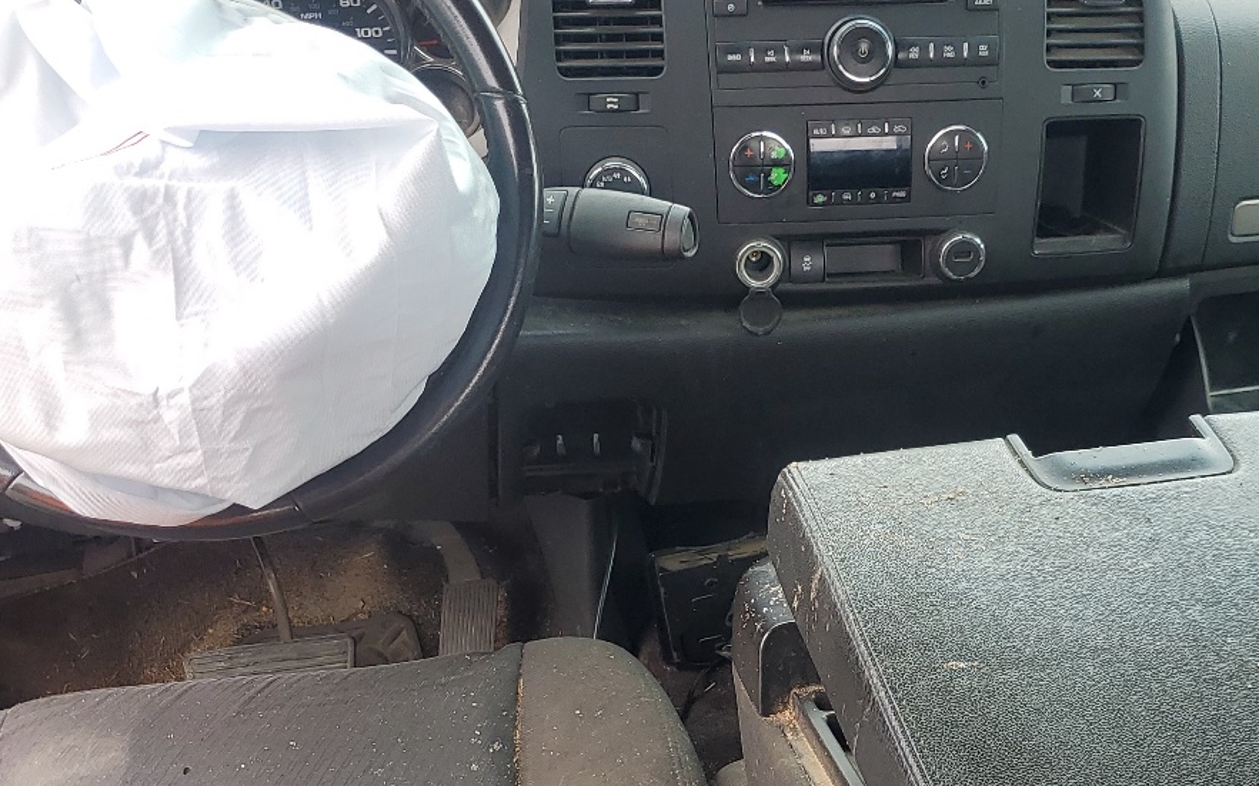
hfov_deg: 39.9
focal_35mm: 50
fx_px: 1715
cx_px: 812
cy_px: 692
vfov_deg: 25.1
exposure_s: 1/213
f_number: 1.5
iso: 50
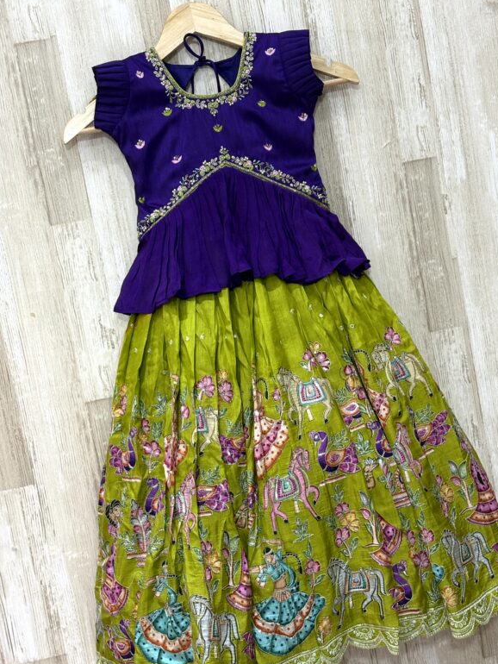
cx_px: 258
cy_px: 341
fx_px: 1035
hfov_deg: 27.0
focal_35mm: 54
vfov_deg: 35.5
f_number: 1.6
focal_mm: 5.96
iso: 80
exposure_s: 1/100
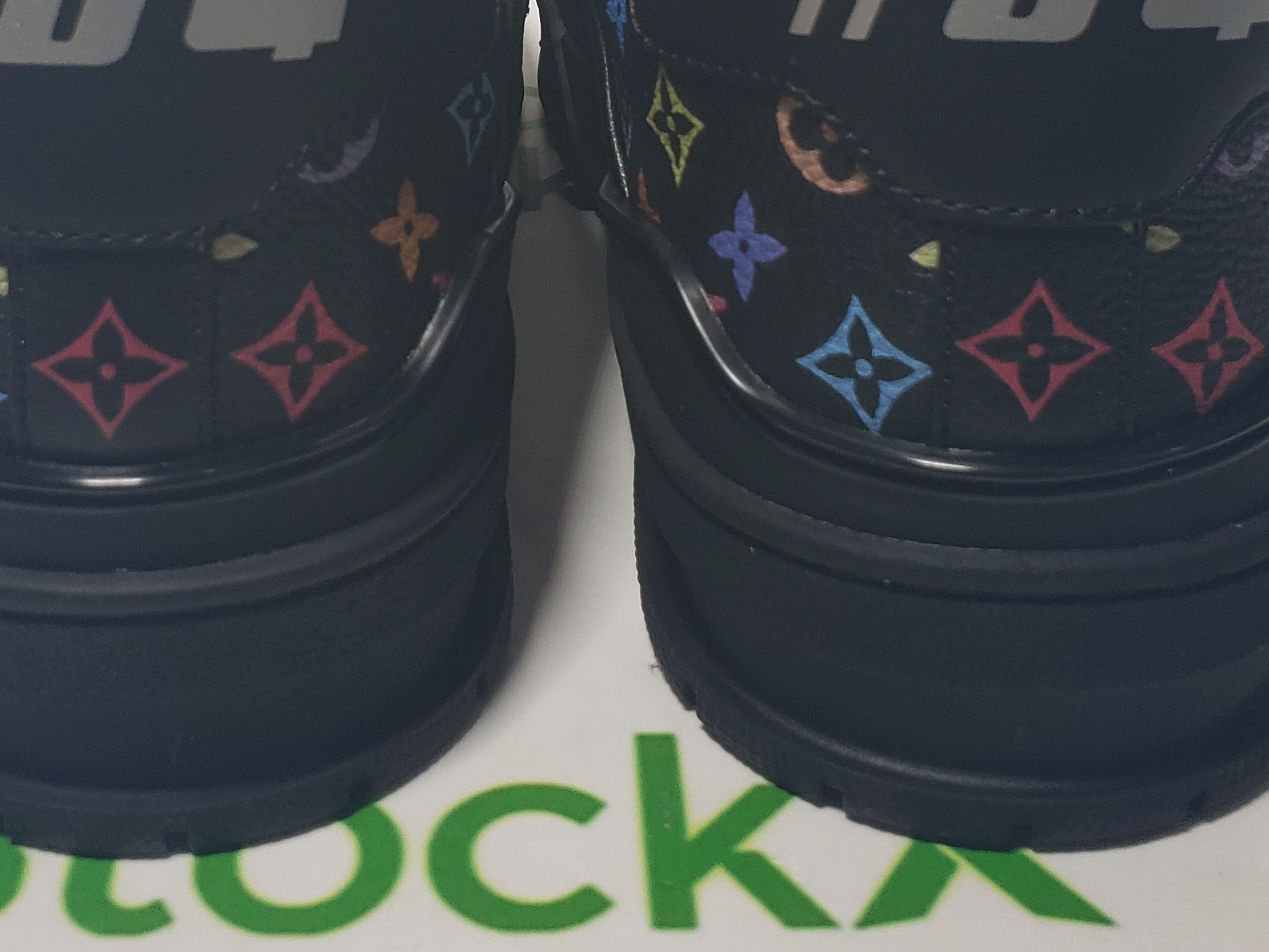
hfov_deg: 34.9
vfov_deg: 25.7
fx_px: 2017
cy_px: 83
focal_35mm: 55
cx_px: 531
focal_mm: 4.3
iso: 50
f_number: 2.4
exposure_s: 1/131
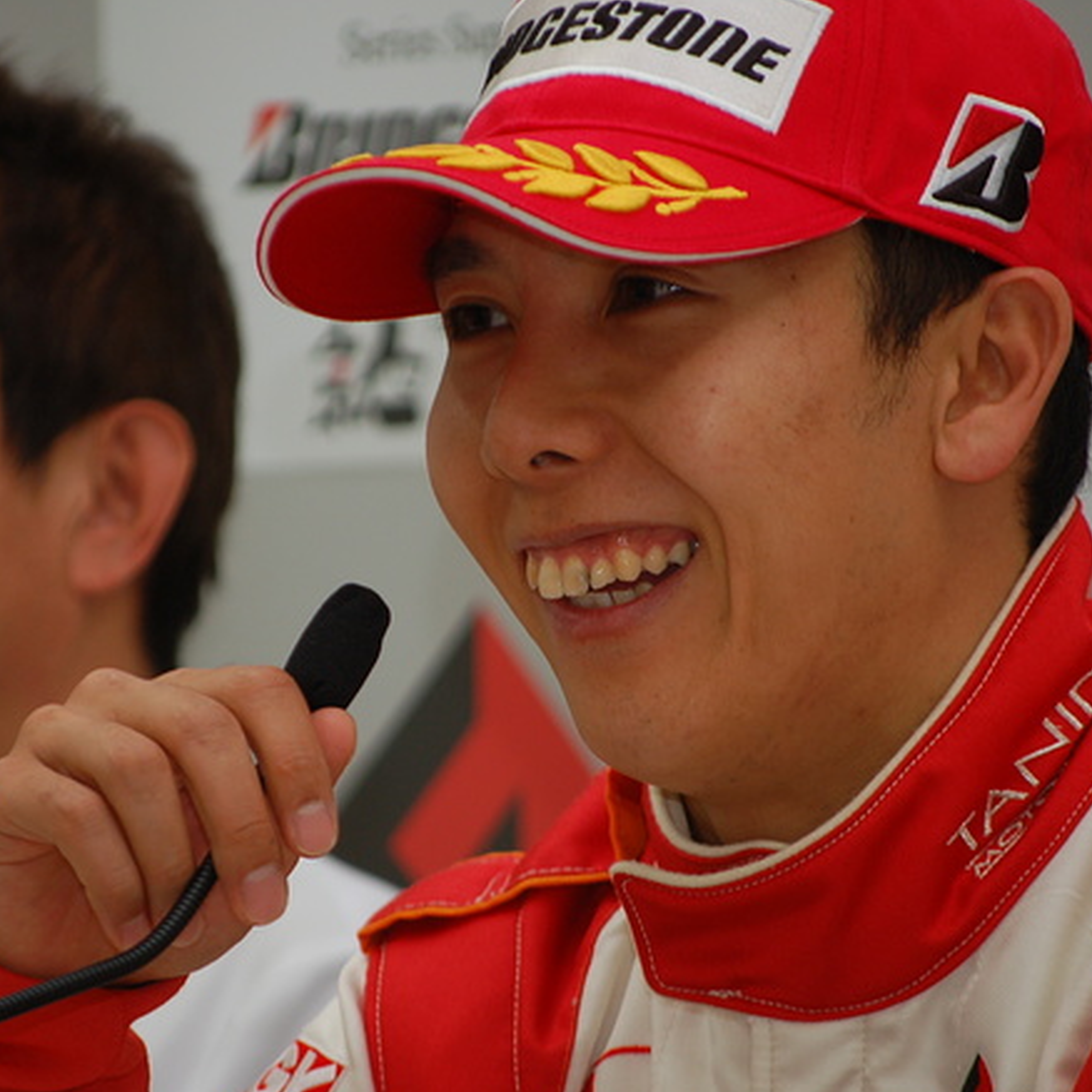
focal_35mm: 347
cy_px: 546
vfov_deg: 5.1
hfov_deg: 5.1
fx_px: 12374
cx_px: 474
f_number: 5.3
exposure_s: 1/60
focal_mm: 165
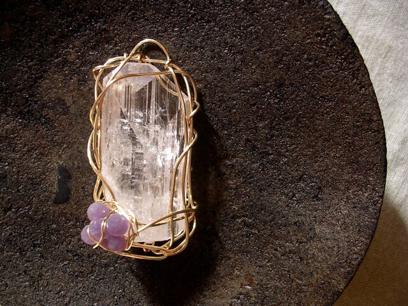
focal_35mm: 38
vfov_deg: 37.7
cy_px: 153
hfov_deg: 49.0
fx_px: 448
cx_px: 204
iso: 50
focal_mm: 5.8
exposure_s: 1/16.8
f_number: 2.8
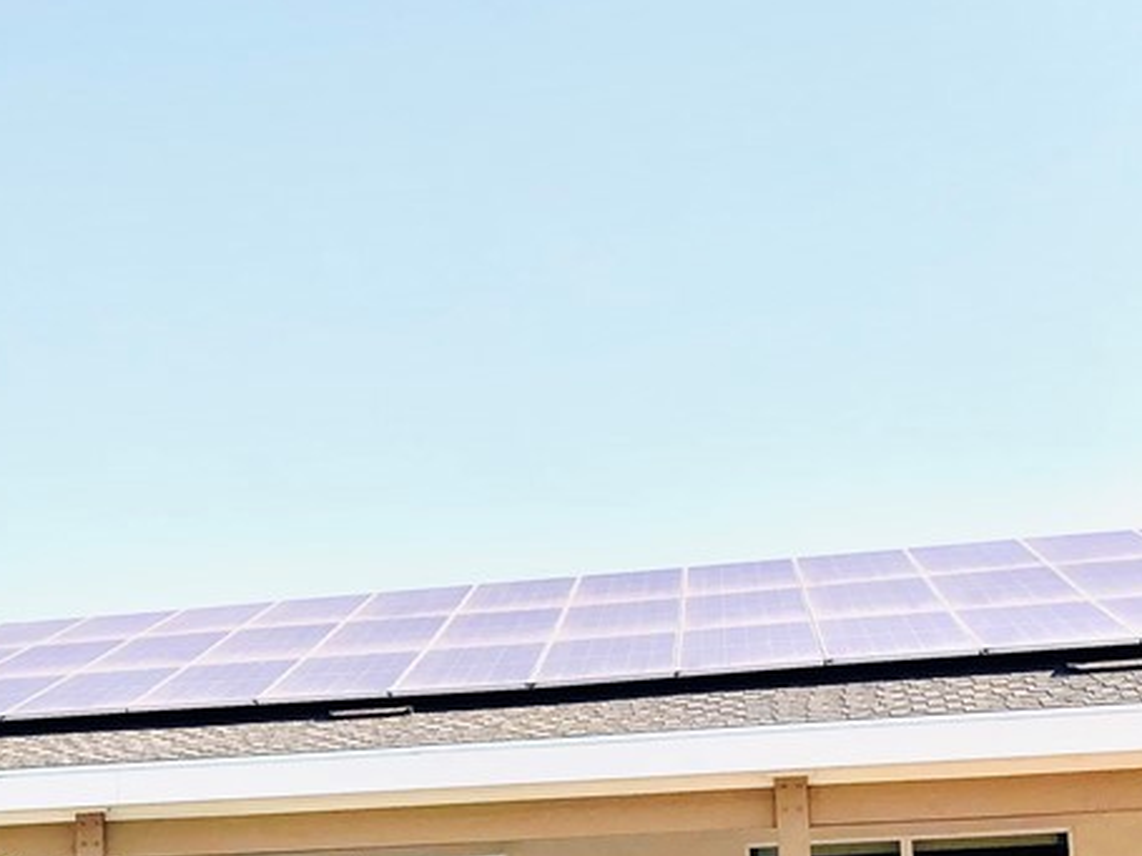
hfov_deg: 29.9
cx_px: 208
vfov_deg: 22.5
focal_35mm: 63
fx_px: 2078
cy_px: 828
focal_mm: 4
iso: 20
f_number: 1.8
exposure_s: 1/1230
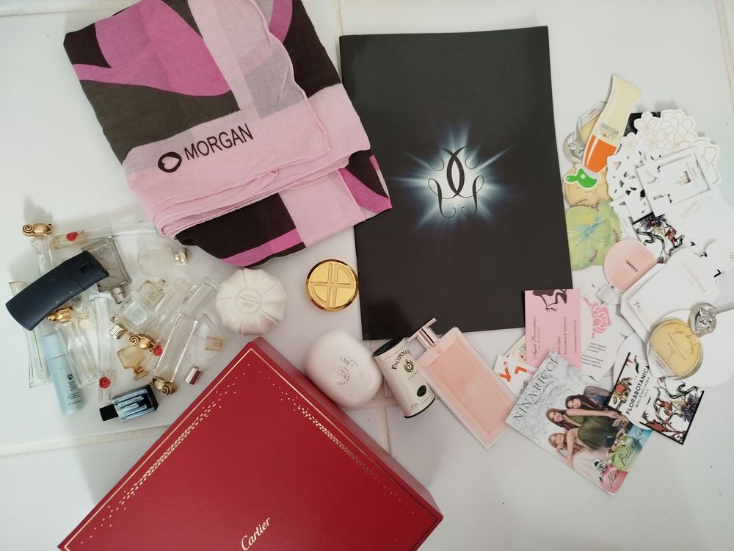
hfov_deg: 71.6
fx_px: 509
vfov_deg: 56.8
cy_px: 276
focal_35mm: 24
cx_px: 367
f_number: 1.7
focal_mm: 5.31
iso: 640
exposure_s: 1/33
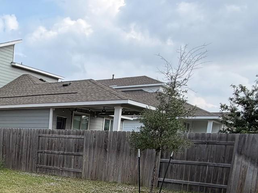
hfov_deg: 34.9
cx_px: -39
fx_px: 335
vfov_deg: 30.5
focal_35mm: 45
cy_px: 181
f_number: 2.2
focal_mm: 2.22
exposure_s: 1/770
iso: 25
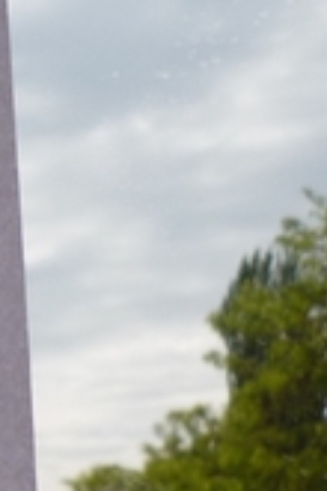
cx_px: -482
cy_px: 506
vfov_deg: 16.0
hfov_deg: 9.6
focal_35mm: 125
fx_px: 1703
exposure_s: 1/320
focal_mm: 5.5
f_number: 8
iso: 100
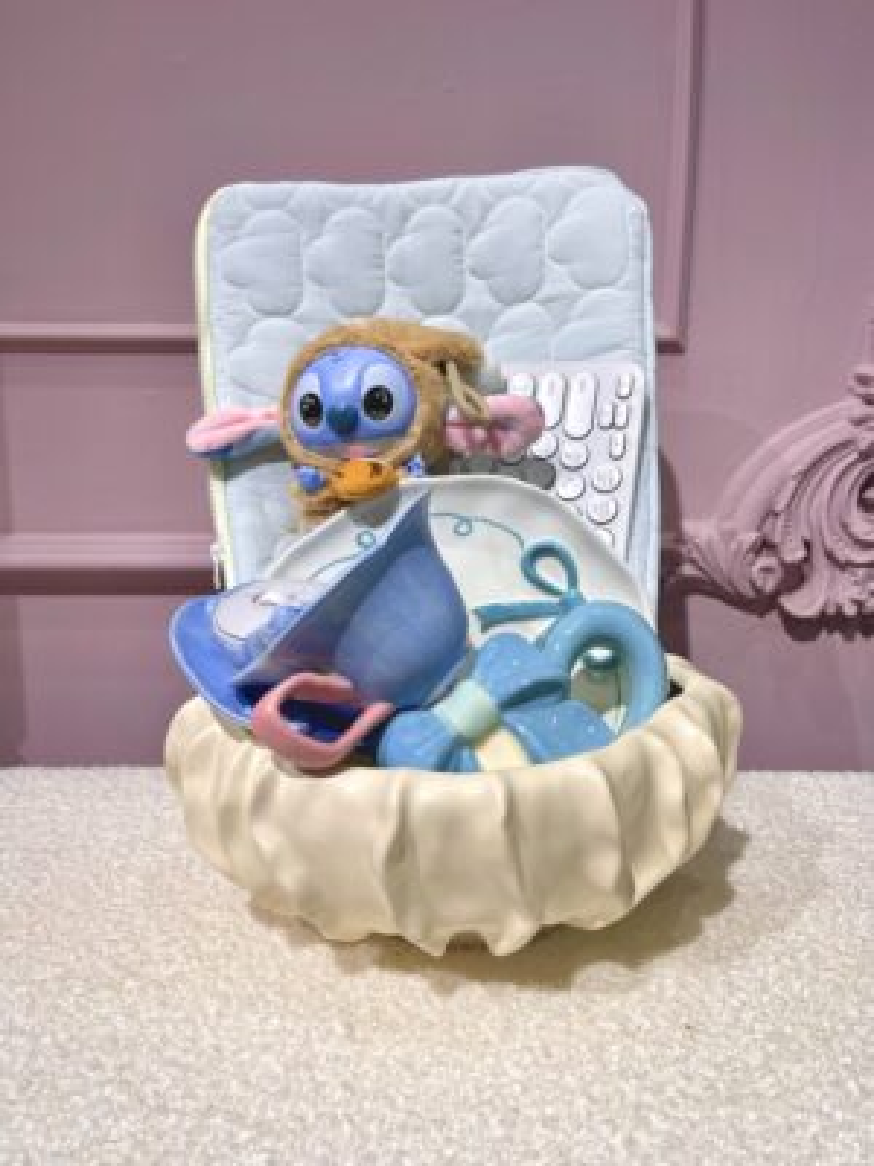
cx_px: 437
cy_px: 583
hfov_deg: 54.9
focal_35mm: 25
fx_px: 842
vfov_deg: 69.4
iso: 32
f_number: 1.6
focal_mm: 5.1
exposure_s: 1/232
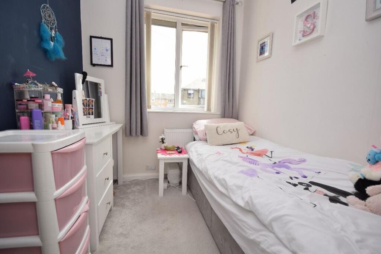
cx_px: 190
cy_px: 127
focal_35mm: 15
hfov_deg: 100.4
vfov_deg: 77.3
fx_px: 159
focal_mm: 10
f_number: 5
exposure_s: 1/100
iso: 100
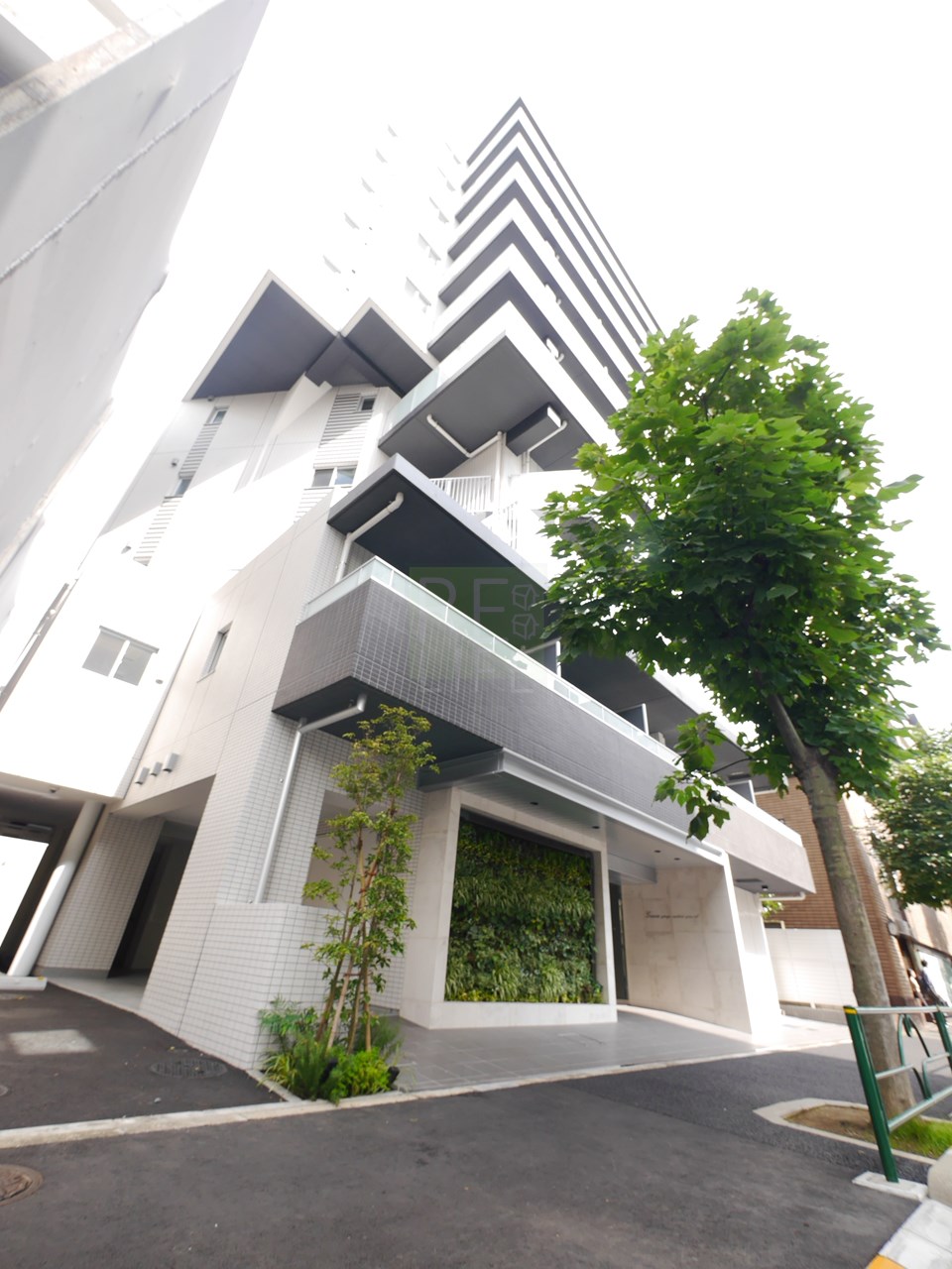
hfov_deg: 85.7
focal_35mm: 14
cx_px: 476
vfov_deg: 102.1
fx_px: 513
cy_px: 634
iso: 160
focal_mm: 7
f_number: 5
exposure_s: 1/125
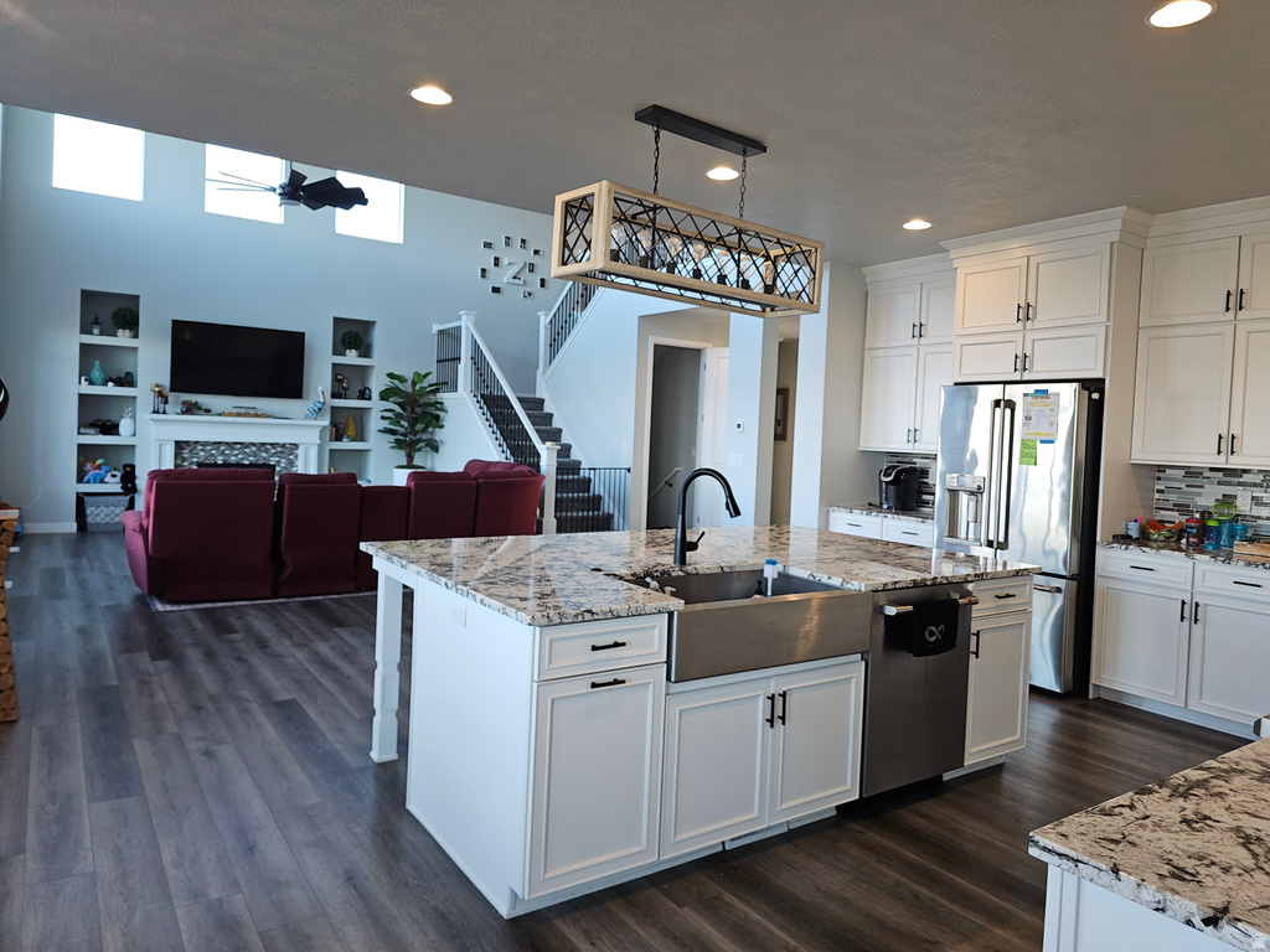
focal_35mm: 23
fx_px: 844
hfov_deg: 73.9
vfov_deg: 58.9
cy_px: 476
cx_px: 635
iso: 64
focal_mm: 6.3
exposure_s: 1/60
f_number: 1.7
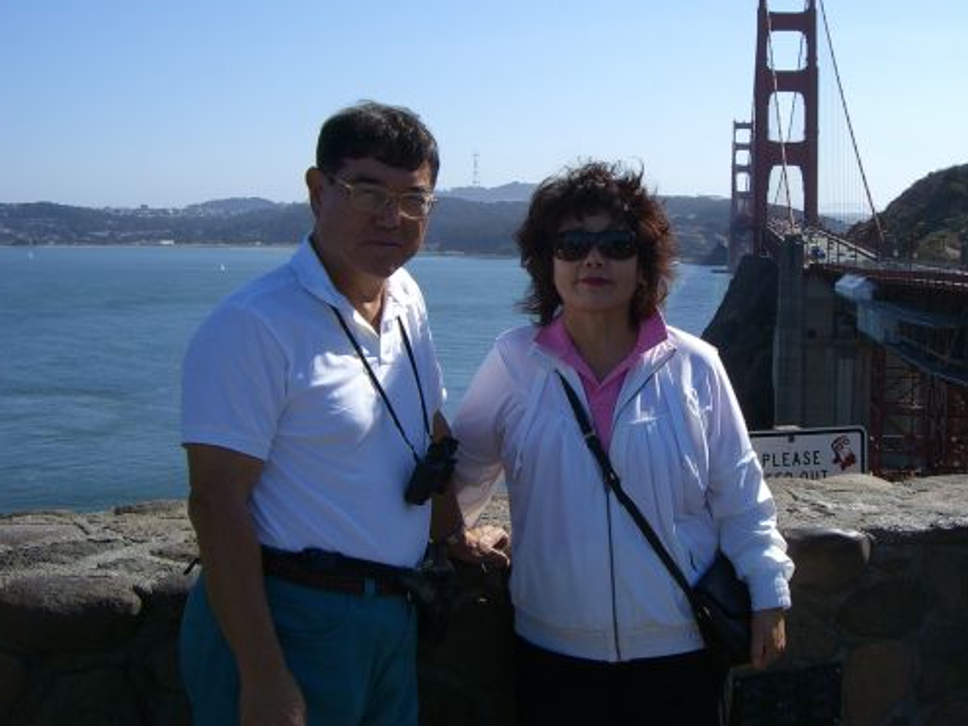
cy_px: 263
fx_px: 1370
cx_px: 574
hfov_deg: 38.8
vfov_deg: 29.5
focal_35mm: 49
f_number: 4.3
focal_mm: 6.2
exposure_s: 1/800
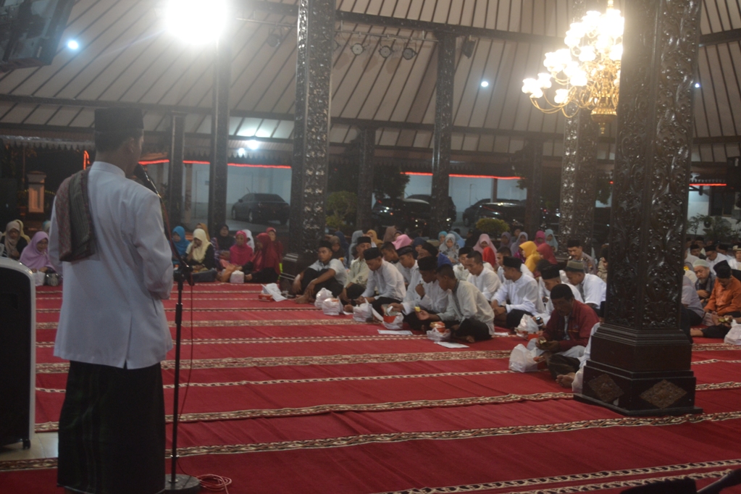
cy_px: 247
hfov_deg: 45.0
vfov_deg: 30.8
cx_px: 370
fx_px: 895
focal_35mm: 44
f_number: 4
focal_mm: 29
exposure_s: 1/15
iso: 640
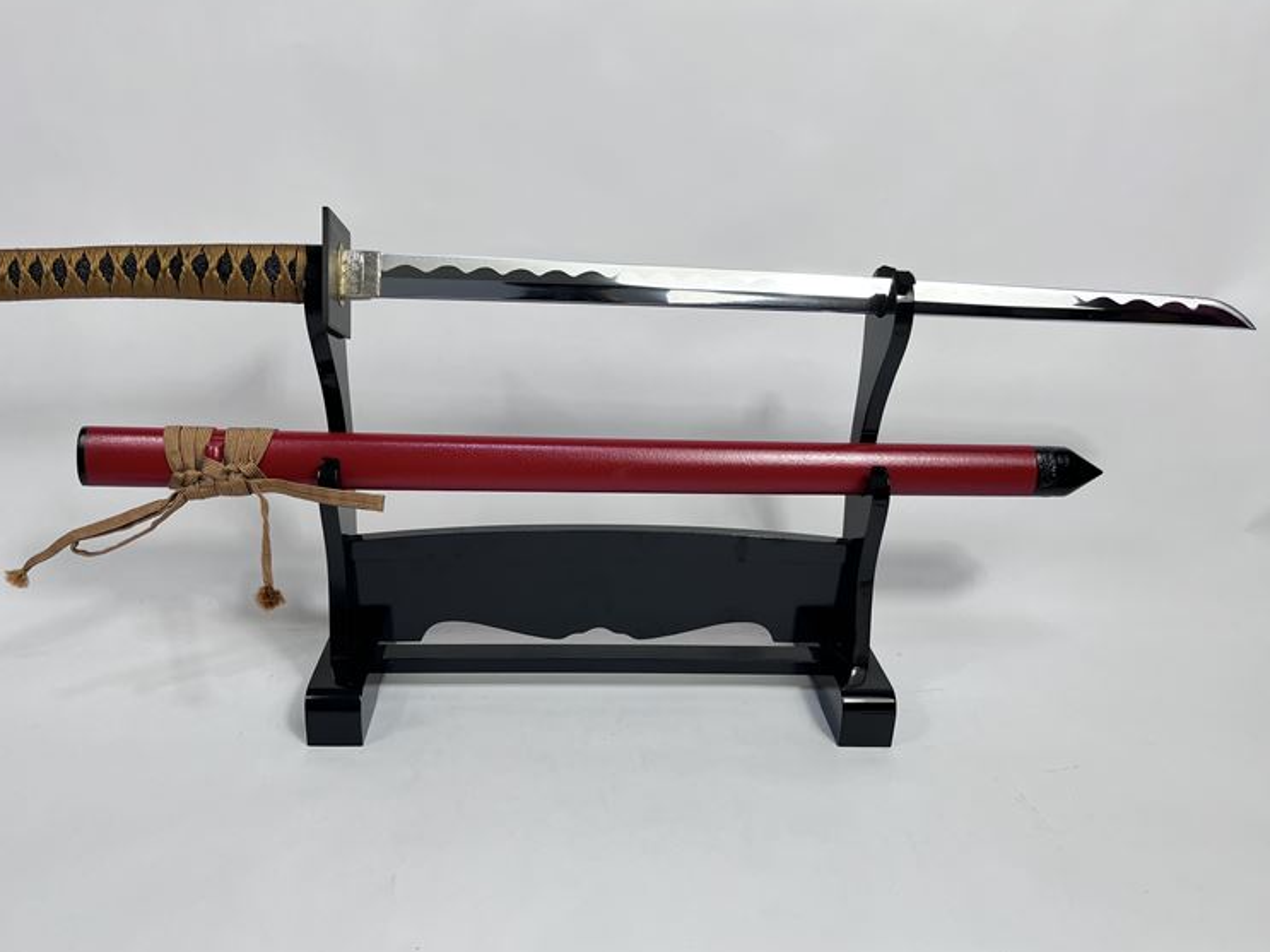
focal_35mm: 28
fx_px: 1027
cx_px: 602
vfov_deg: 49.7
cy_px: 492
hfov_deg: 63.4
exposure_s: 1/192
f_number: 1.6
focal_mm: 5.1
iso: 40
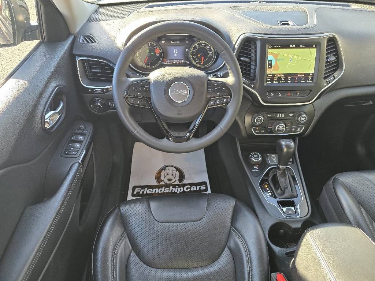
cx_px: 188
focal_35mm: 23
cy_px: 140
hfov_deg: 73.9
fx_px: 249
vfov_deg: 58.9
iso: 125
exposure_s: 1/182
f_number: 1.7
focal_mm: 6.3
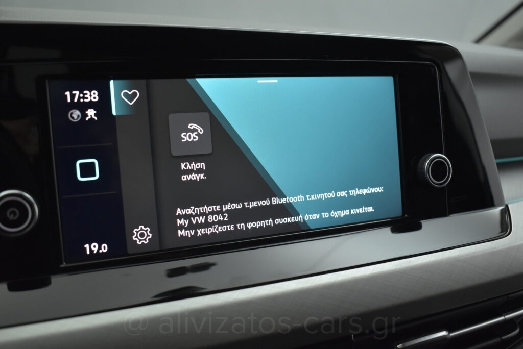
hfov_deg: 57.2
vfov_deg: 40.0
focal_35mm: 33
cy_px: 174
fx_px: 480
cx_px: 262
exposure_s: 1/125
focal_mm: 22
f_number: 3.8
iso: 1600
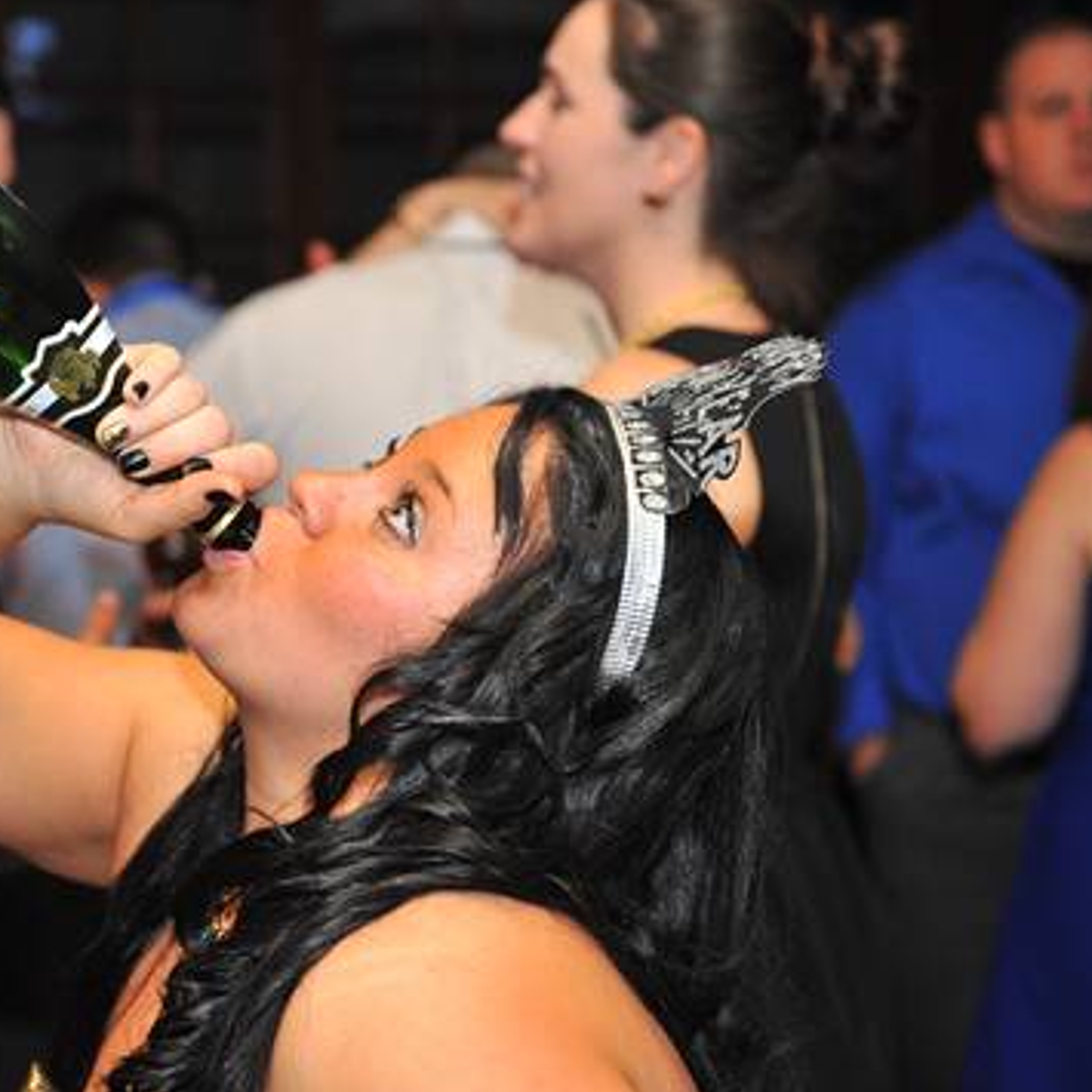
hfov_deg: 18.8
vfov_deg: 18.9
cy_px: 551
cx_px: 283
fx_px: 3284
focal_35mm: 92
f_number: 4.5
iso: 1600
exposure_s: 1/100
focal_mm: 70
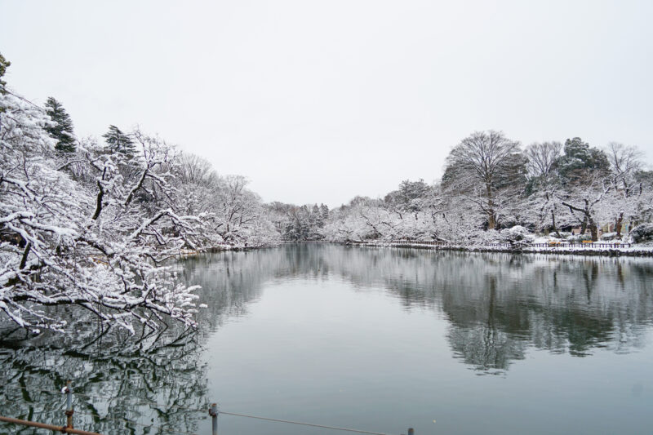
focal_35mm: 29
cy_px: 218
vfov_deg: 44.9
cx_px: 326
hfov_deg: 63.7
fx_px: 526
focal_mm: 29
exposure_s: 1/800
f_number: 4
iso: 100
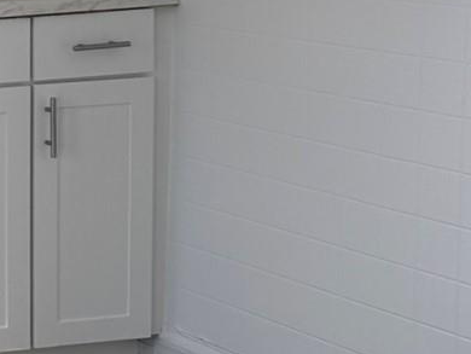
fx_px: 1715
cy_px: 28
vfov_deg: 11.7
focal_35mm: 126
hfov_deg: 12.8
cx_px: -582
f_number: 1.78
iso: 64
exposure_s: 1/273
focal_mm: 6.76
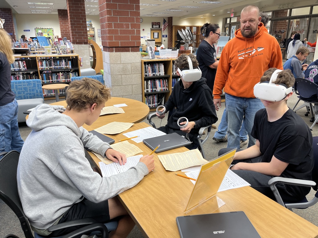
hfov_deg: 67.3
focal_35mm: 26
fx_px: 239
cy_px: 119
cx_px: 159
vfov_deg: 53.1
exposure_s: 1/60
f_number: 1.6
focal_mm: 5.1
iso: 80
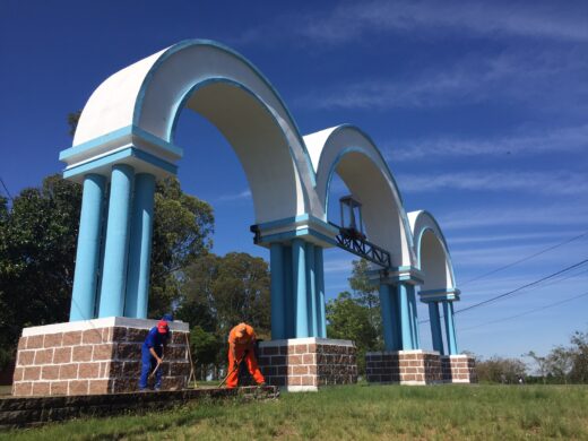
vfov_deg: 48.2
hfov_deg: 61.7
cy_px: 220
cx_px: 294
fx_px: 493
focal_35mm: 29
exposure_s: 1/2825
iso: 32
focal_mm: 4.15
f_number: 2.2
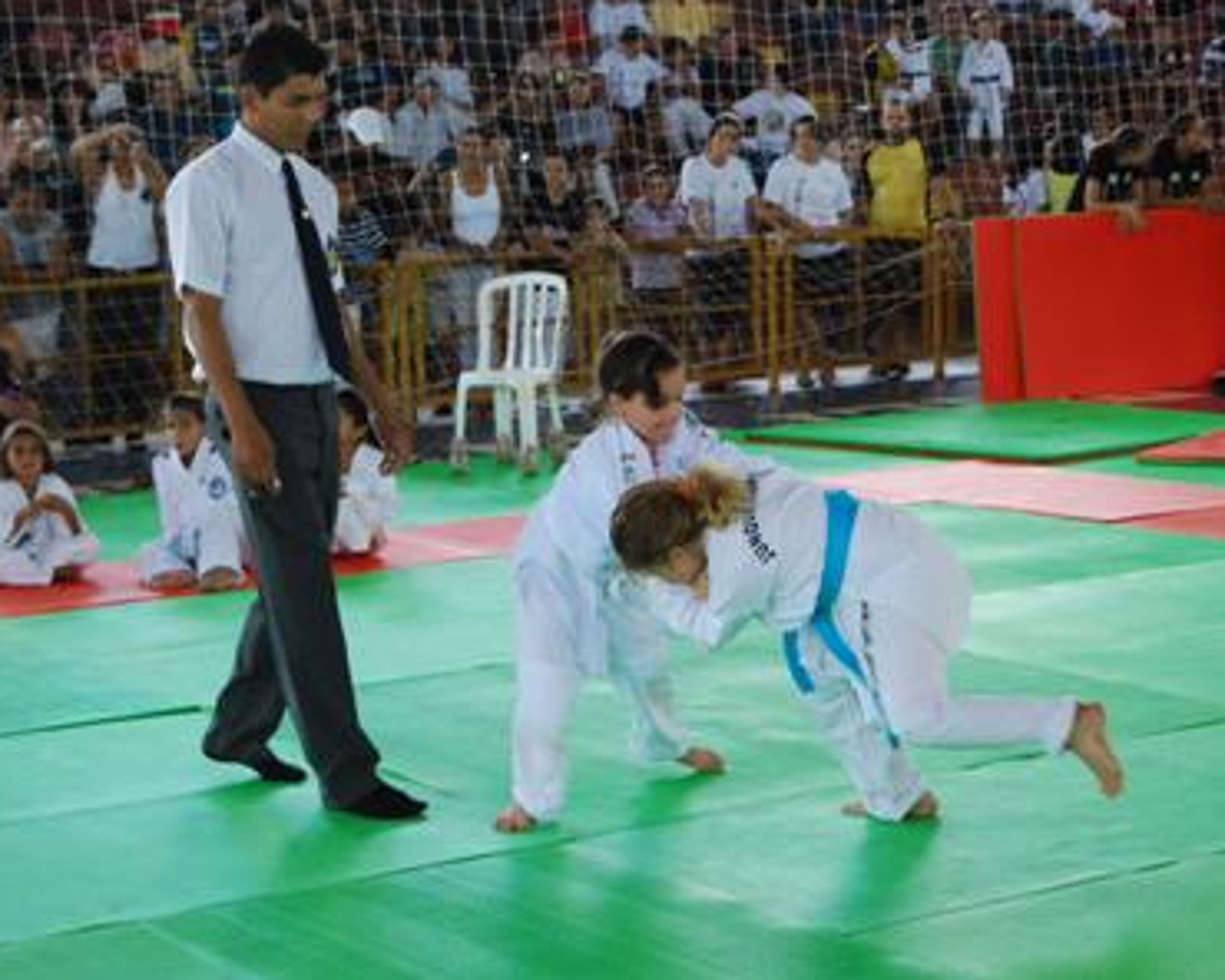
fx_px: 2973
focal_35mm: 82
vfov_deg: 18.7
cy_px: 485
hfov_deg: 23.3
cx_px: 709
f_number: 6.3
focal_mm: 48
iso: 1600
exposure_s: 1/160
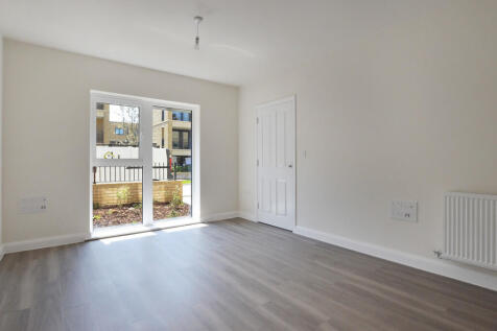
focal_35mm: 18
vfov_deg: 67.3
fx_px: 248
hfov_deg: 90.0
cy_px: 166
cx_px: 248
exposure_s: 1/250
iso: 800
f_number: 9
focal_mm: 12
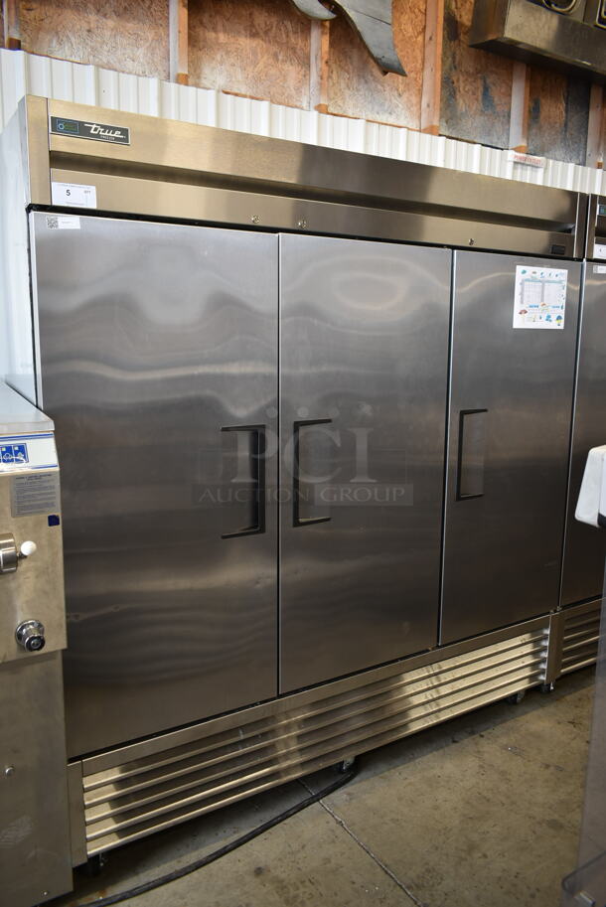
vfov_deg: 67.3
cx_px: 303
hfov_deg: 48.0
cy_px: 454
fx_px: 681
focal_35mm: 27
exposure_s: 1/30
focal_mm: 18
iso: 250
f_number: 3.5
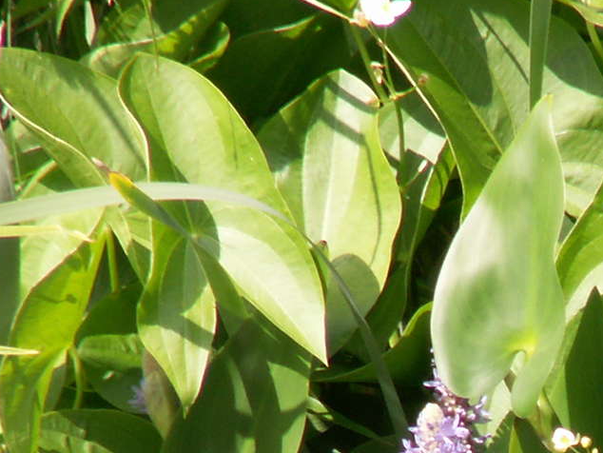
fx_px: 27690
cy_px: 678
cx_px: 685
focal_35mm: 1589
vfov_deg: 0.9
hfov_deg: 1.2
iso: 50
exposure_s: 1/125
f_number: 5.6
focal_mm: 69.5
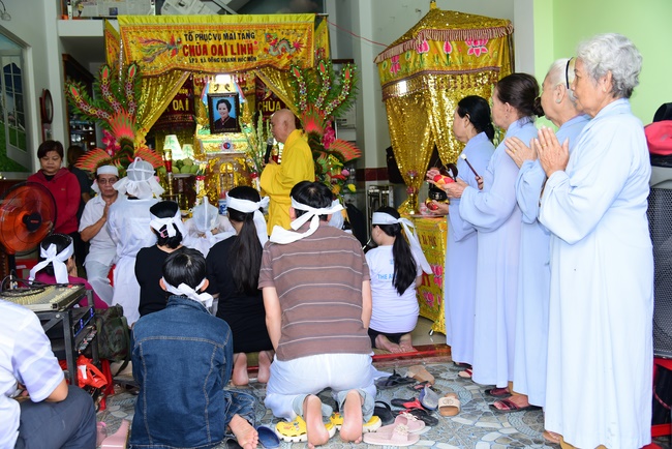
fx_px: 635
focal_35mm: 34
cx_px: 336
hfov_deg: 55.8
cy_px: 224
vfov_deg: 38.9
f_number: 4
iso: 320
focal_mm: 34
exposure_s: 1/80
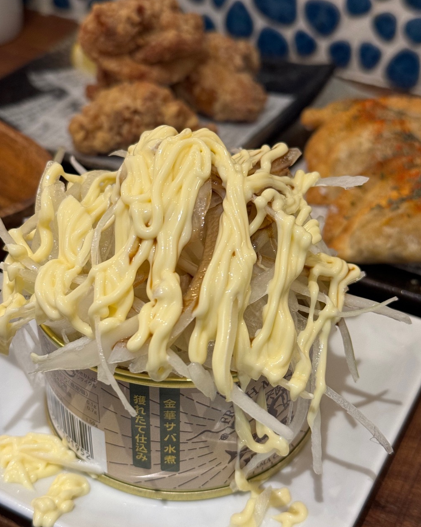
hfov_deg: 29.7
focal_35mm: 51
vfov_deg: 36.6
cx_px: 214
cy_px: 283
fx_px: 794
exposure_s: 1/60
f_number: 1.78
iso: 160
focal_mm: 6.86
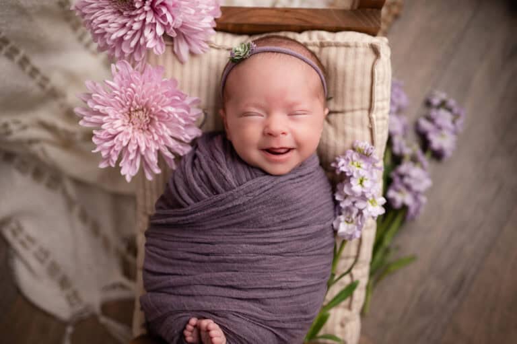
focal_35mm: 35
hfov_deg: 54.5
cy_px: 172
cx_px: 258
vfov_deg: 37.8
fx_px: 502
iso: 64
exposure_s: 1/200
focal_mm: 35
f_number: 2.2
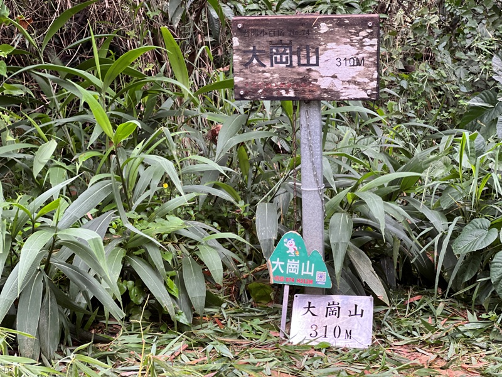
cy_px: 188
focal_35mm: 77
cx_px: 251
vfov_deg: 19.1
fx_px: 1117
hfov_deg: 25.3
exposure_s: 1/40
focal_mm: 9
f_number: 2.8
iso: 250
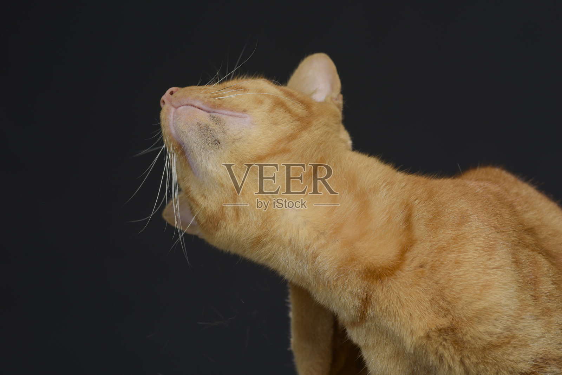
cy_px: 188
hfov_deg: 20.4
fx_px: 1562
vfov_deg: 13.7
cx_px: 281
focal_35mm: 100
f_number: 8
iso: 100
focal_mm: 100
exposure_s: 1/60
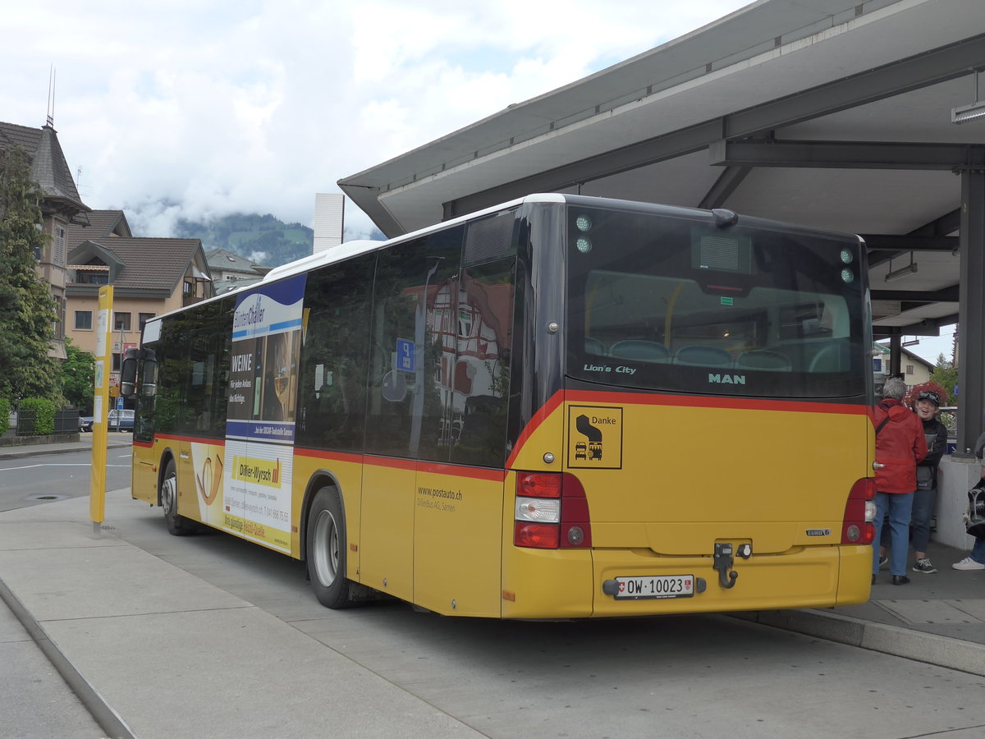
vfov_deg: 32.9
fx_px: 1252
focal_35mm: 44
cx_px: 492
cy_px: 370
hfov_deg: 42.9
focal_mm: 9
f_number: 3.5
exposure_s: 1/640
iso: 160
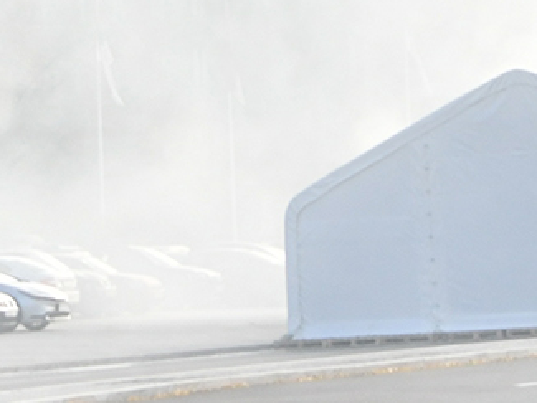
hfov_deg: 5.9
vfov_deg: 4.4
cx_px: 173
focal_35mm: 333
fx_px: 5168
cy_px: -272
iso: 800
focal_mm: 45
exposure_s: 1/2500
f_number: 5
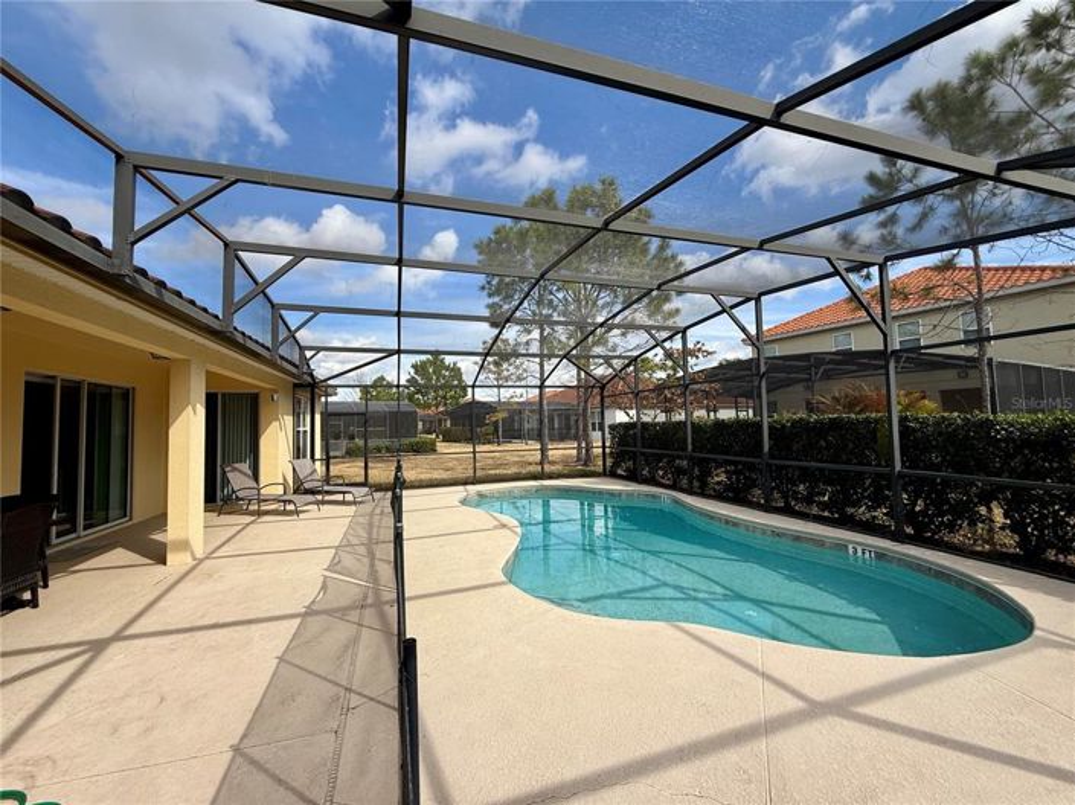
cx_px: 538
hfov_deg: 102.1
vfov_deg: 85.6
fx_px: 435
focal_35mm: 14
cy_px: 402
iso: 50
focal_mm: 2.22
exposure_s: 1/970
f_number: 2.2
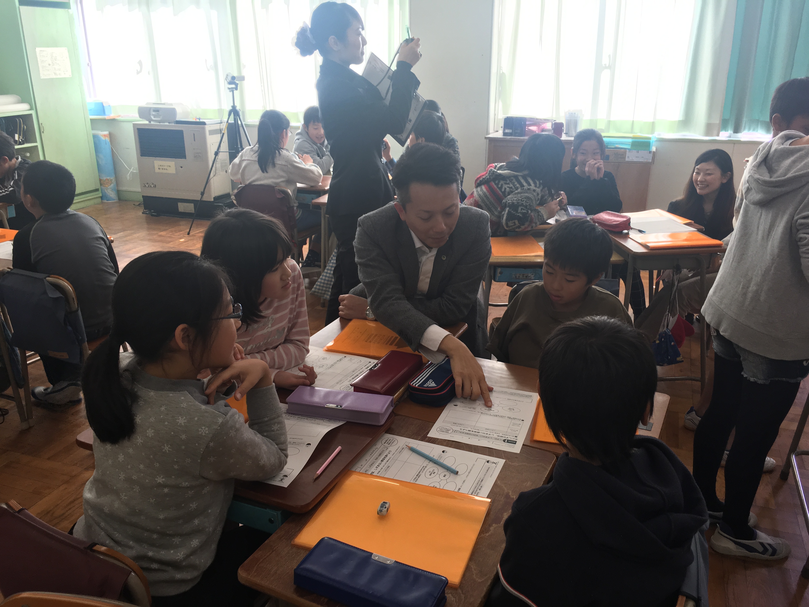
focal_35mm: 29
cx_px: 404
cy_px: 304
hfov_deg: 61.7
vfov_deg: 48.2
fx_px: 678
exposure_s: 1/120
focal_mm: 4.15
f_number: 2.2
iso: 32
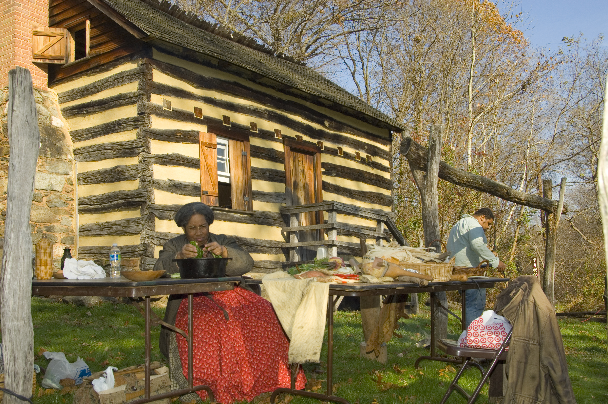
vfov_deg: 32.9
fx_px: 683
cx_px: 304
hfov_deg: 48.0
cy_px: 202
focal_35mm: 40
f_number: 9
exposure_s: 1/160
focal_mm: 27
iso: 100
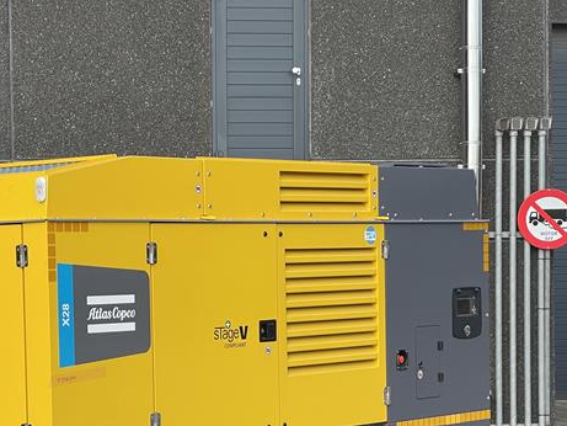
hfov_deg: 17.5
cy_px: 362
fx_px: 1819
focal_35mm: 111
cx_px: 76
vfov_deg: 13.3
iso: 20
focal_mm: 7.5
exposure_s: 1/444
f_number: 2.2
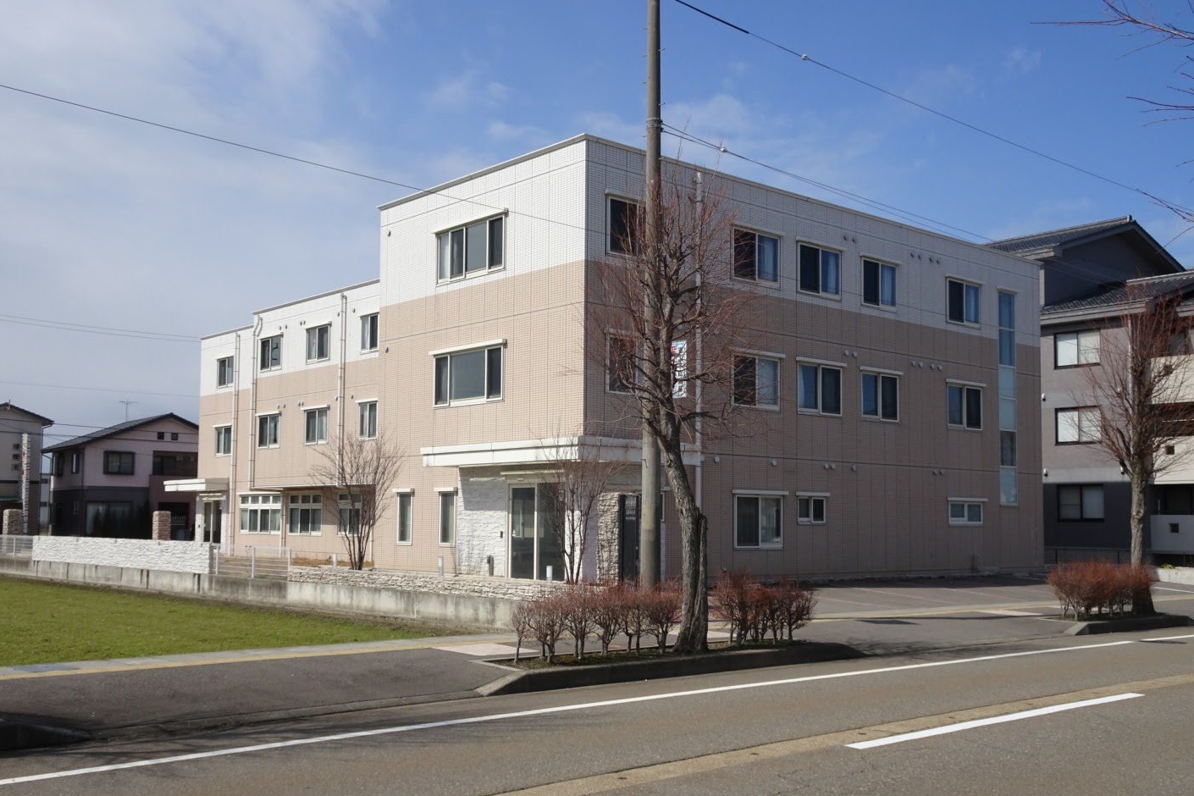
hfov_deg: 55.8
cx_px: 591
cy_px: 437
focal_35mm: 34
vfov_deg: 38.8
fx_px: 1128
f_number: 4
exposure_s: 1/1000
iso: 80
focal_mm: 5.43
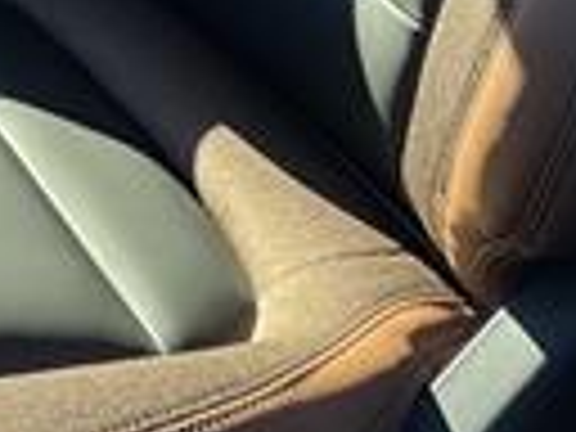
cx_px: -126
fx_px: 1165
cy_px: -454
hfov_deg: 24.9
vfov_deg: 16.0
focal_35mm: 70
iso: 40
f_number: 2.2
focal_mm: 2.22
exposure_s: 1/170
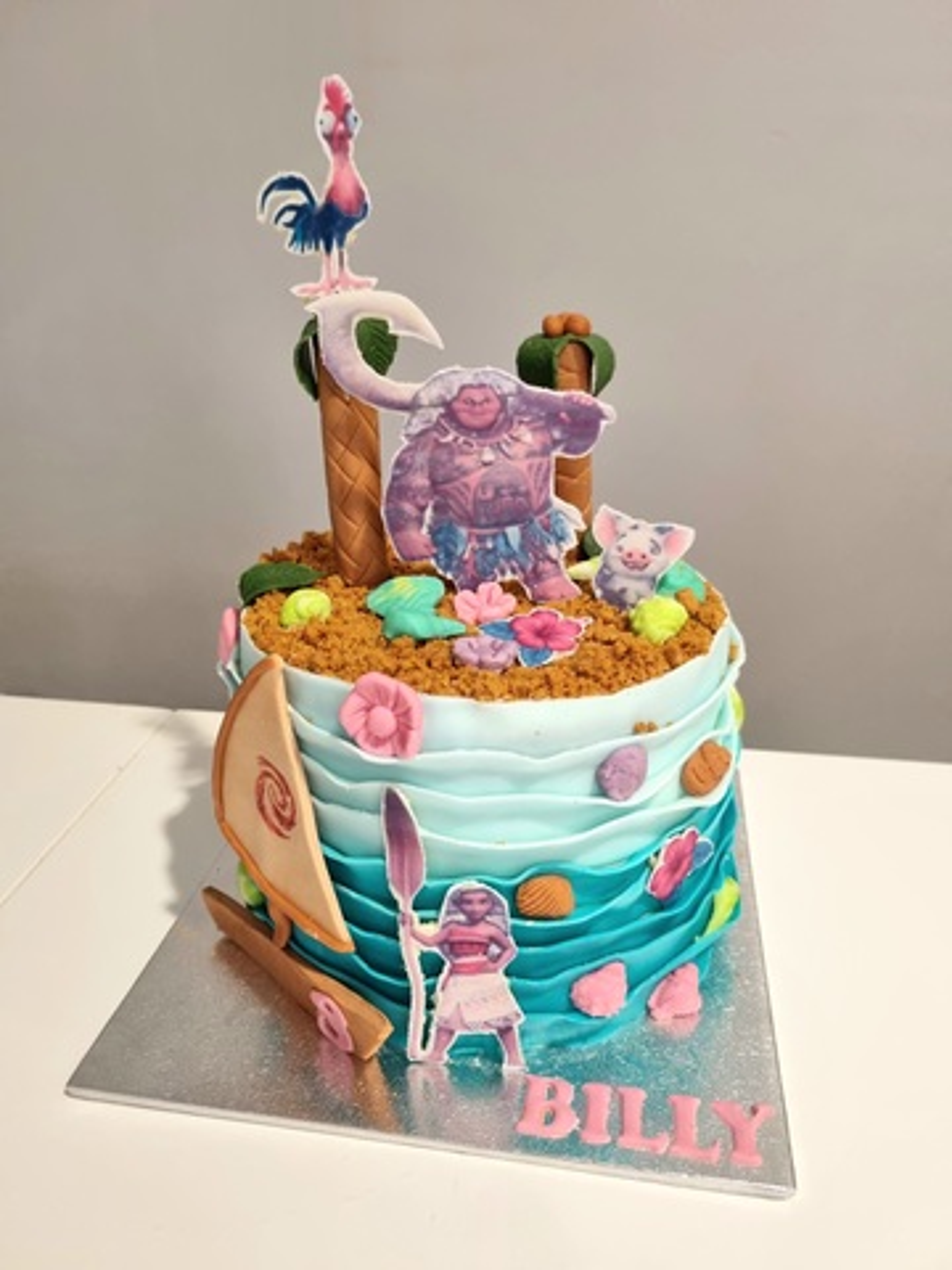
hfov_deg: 53.1
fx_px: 953
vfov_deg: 67.3
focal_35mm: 26
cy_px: 635
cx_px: 476
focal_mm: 5.4
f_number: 1.8
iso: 200
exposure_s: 1/100
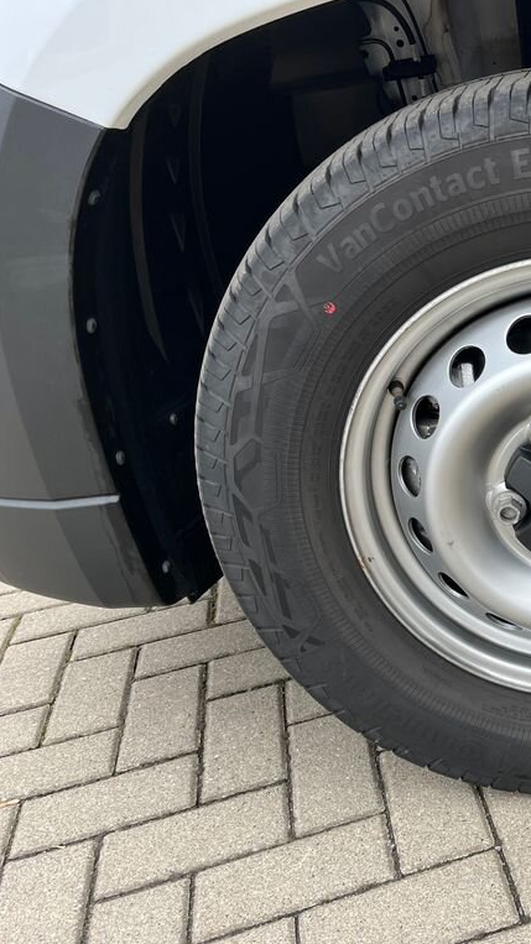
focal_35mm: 38
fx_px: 951
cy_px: 470
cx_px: 561
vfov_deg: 52.8
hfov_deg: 28.7
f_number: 1.6
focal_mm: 5.1
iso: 50
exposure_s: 1/122
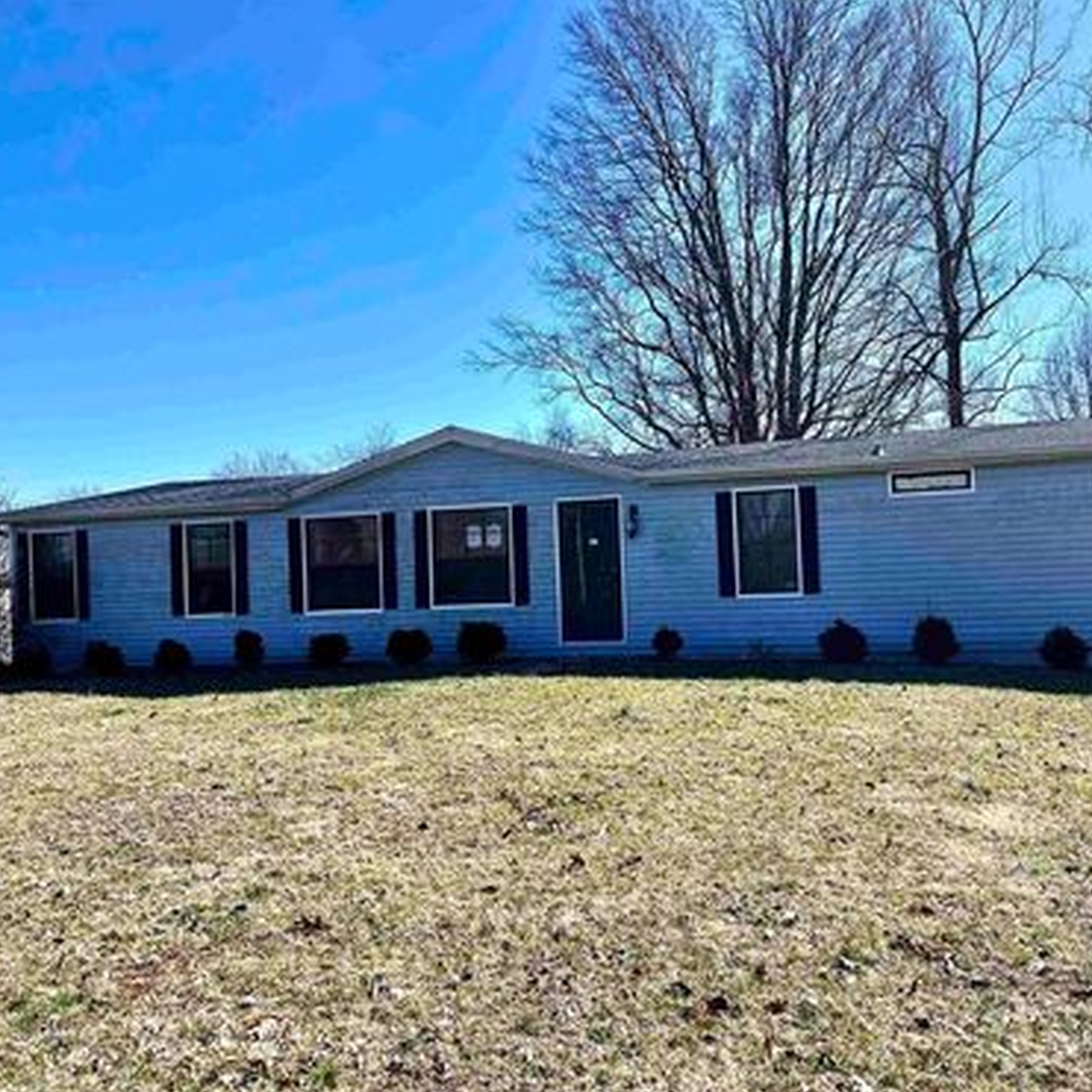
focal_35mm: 31
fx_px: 1106
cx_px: 650
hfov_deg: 52.2
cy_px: 549
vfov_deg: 52.5
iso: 50
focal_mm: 5.7
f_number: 1.5
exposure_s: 1/3460
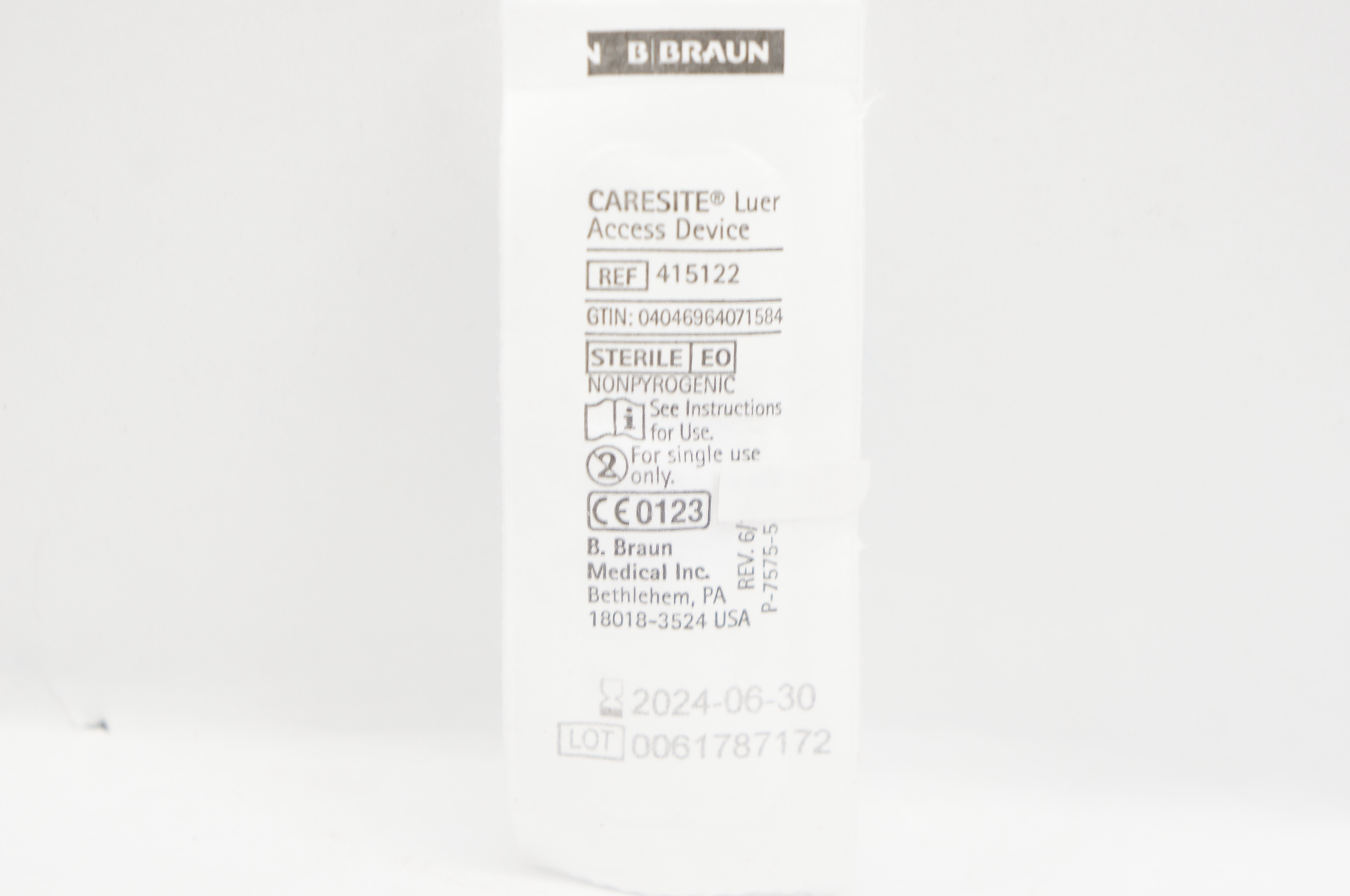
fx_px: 3090
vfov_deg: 16.5
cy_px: 448
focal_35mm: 82
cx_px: 675
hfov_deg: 24.6
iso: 200
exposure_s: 1/25
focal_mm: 55
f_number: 6.3
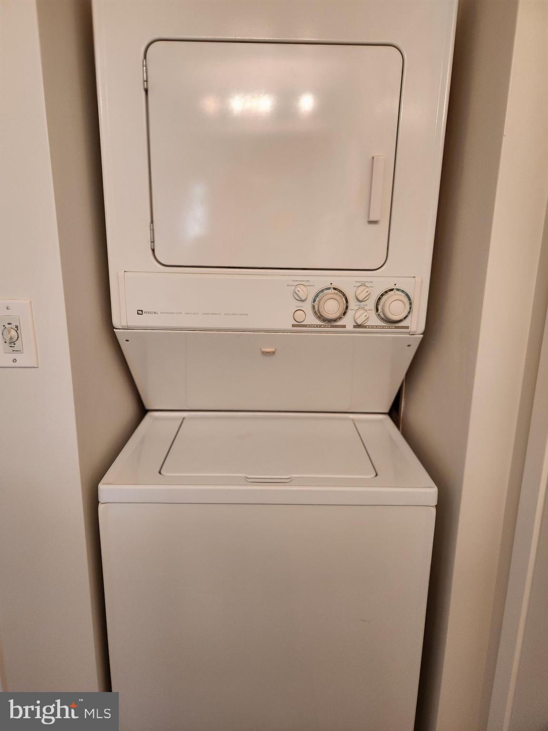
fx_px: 485
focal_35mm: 23
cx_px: 274
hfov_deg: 58.9
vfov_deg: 73.9
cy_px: 366
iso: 250
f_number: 1.8
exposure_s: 1/120
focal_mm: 5.4
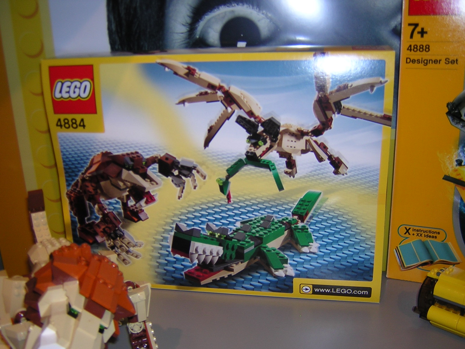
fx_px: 484
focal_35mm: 36
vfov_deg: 39.7
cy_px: 174
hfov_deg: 51.4
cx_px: 232
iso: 100
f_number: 2.6
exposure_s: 1/60.1
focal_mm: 4.7
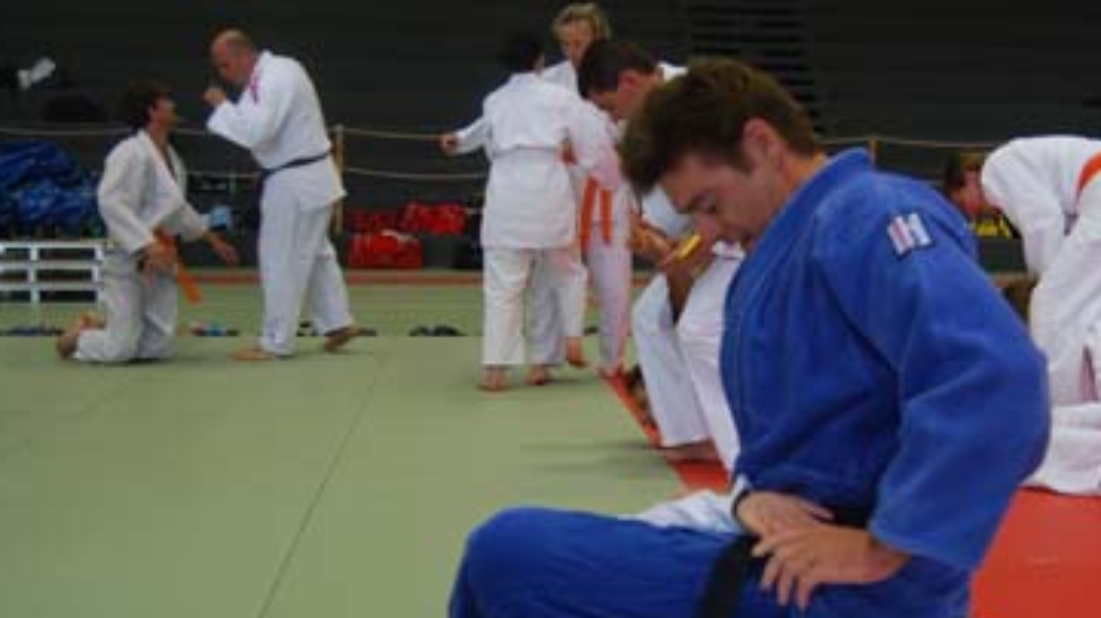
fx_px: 1838
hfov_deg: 33.0
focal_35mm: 63
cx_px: 752
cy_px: 413
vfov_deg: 19.0
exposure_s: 1/30
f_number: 4
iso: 200
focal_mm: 24
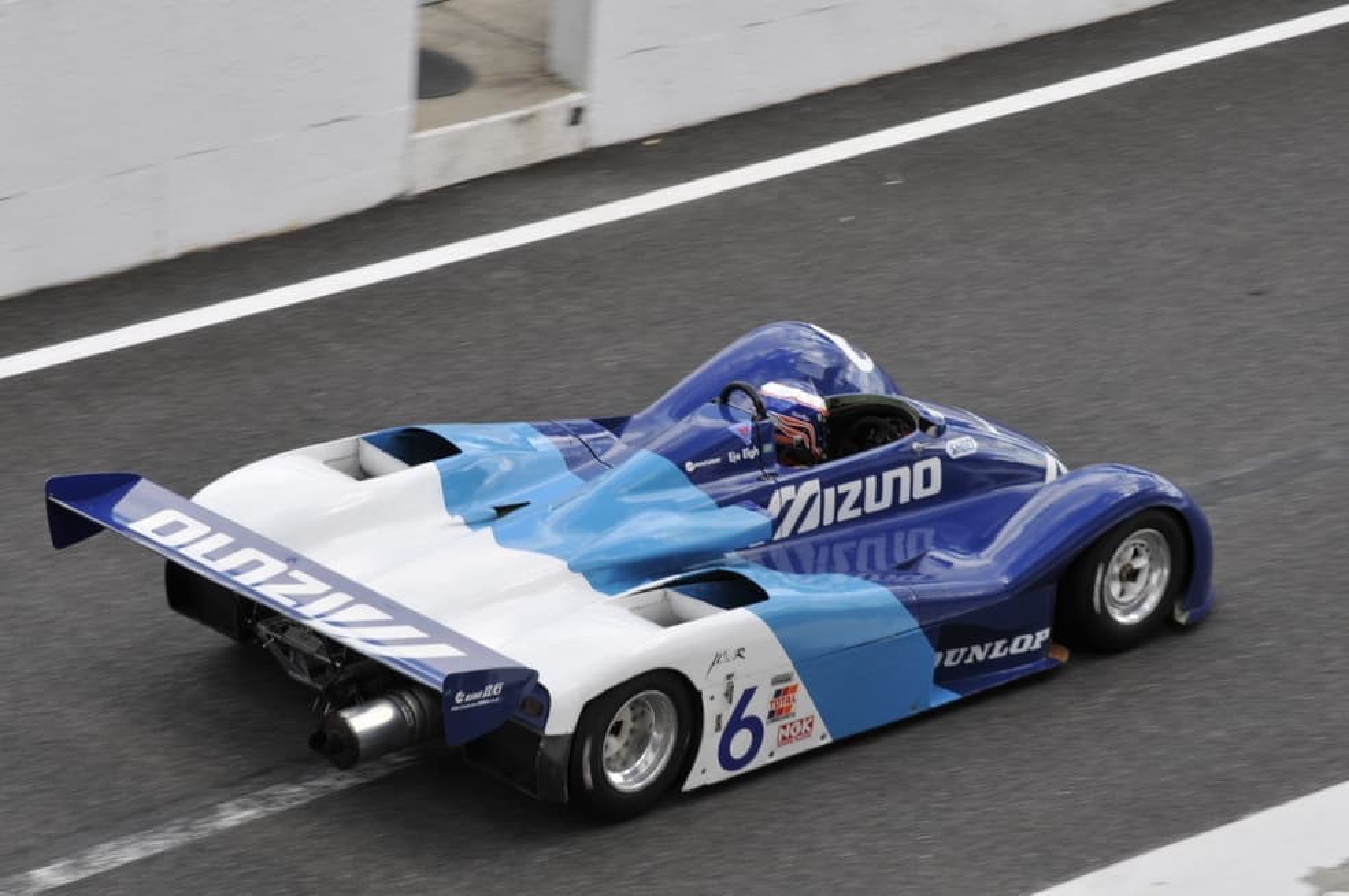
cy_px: 448
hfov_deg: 11.4
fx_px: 6736
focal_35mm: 180
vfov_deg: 7.6
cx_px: 674
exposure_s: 1/250
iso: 400
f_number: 11
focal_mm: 120
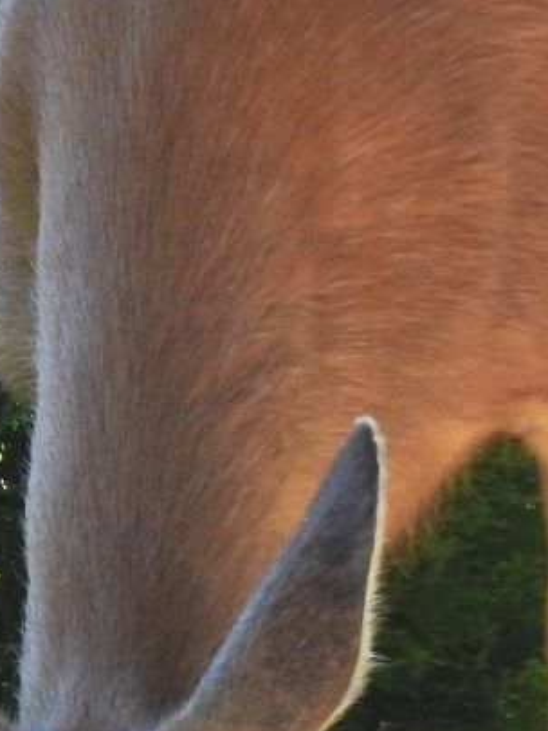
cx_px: 492
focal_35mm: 2214
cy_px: 431
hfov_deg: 0.7
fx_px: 46708
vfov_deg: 0.9
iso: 400
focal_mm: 125
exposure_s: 1/320
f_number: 5.6
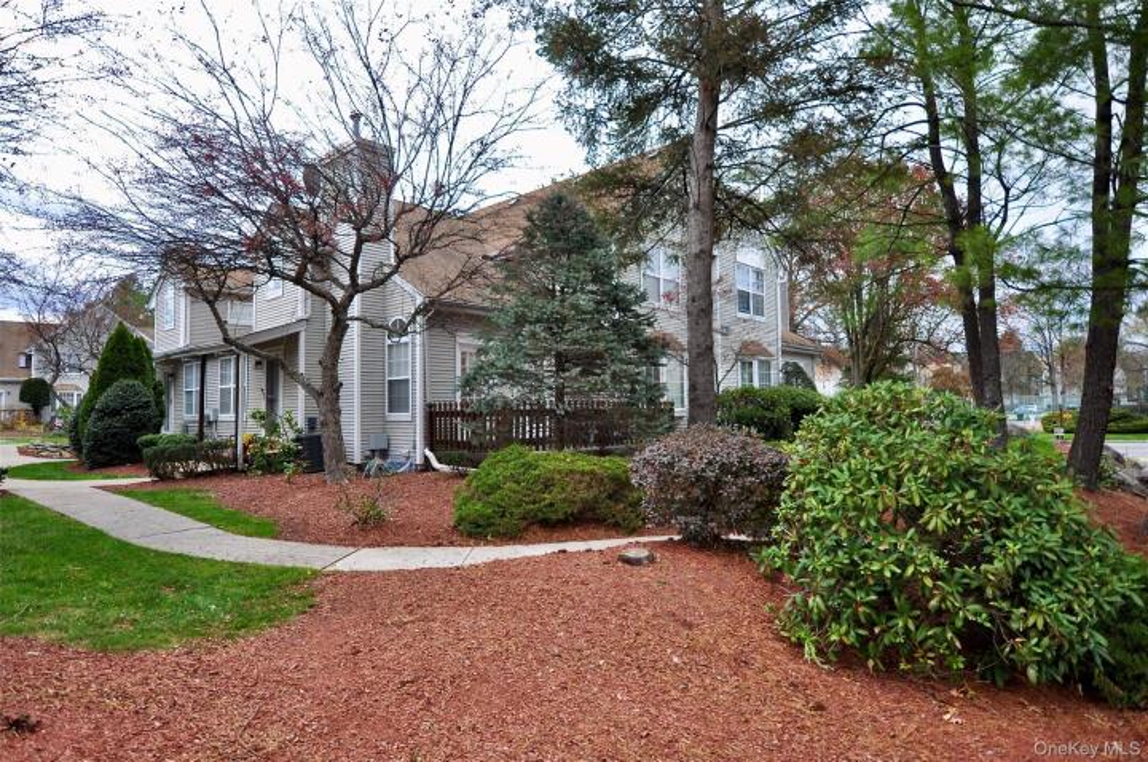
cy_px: 381
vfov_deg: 63.1
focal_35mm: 20
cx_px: 574
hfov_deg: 85.5
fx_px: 621
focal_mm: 13
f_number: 4.5
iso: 400
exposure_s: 1/80
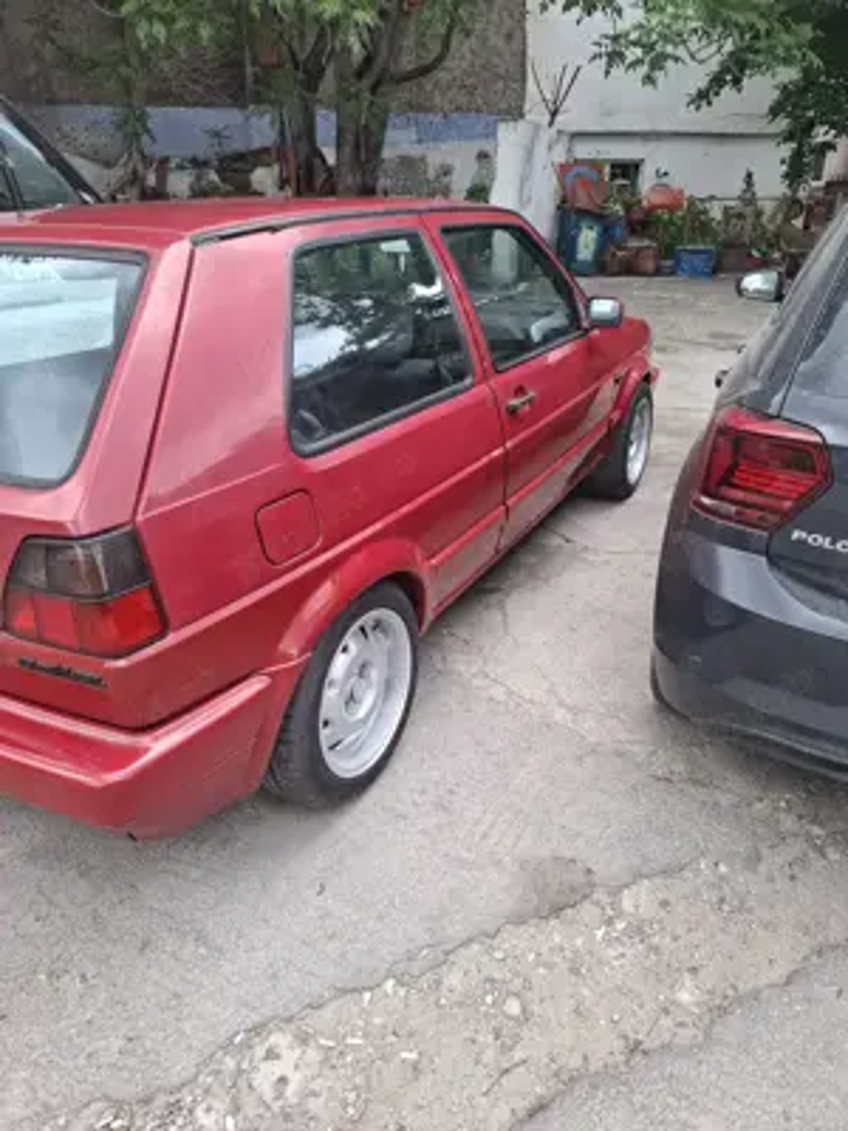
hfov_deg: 58.9
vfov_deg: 73.9
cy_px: 566
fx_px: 751
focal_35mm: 23
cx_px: 424
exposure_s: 1/100
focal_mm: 5.54
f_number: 1.8
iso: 80
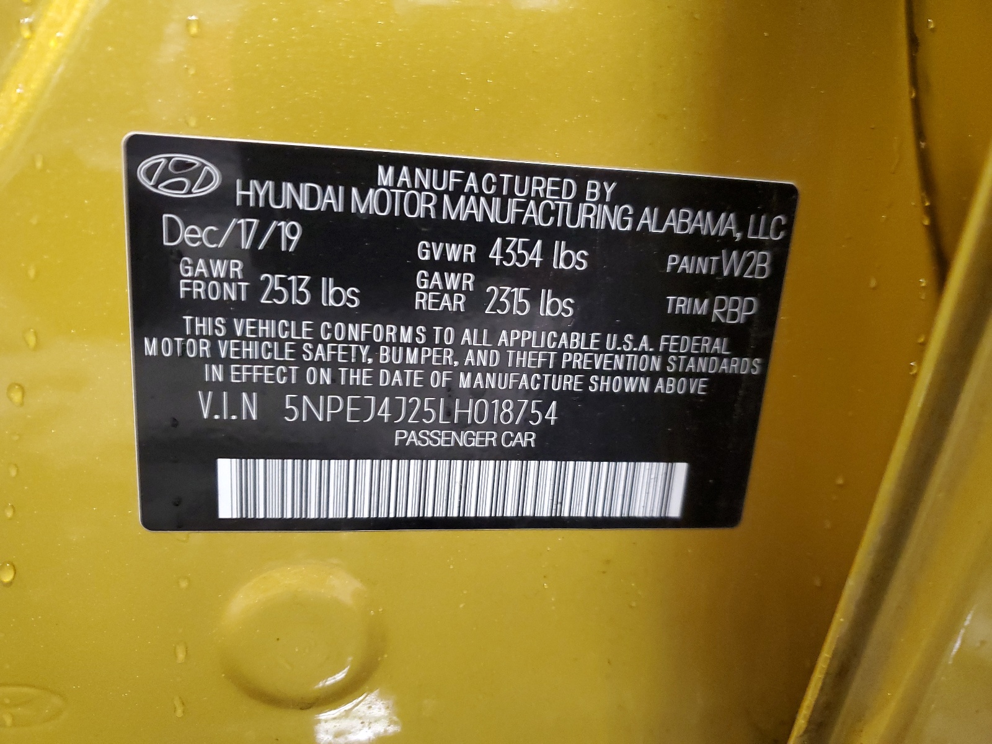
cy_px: 372
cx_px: 496
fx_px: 745
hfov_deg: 67.3
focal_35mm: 26
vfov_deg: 53.1
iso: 334
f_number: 1.5
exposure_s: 1/30
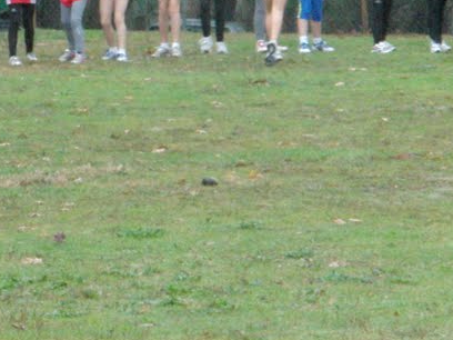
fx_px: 6530
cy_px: -26
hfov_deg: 4.0
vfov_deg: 3.0
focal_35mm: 499
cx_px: -89
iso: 800
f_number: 4.3
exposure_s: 1/160
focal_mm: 35.1
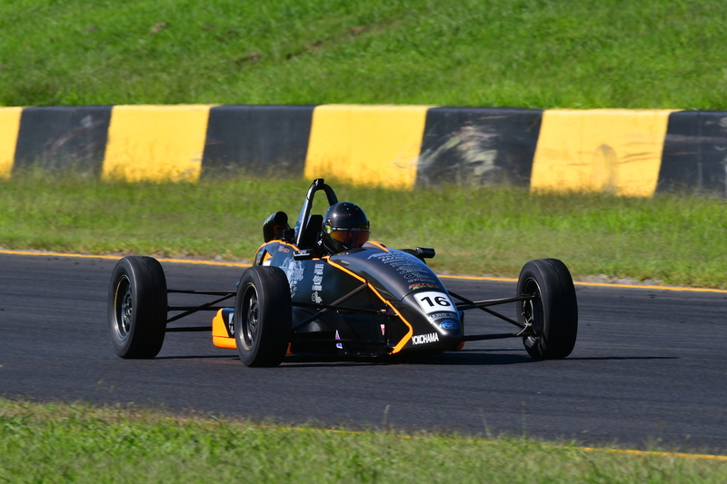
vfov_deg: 1.8
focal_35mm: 750
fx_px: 15142
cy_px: 242
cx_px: 364
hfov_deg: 2.8
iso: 500
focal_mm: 500
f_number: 13
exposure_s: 1/640
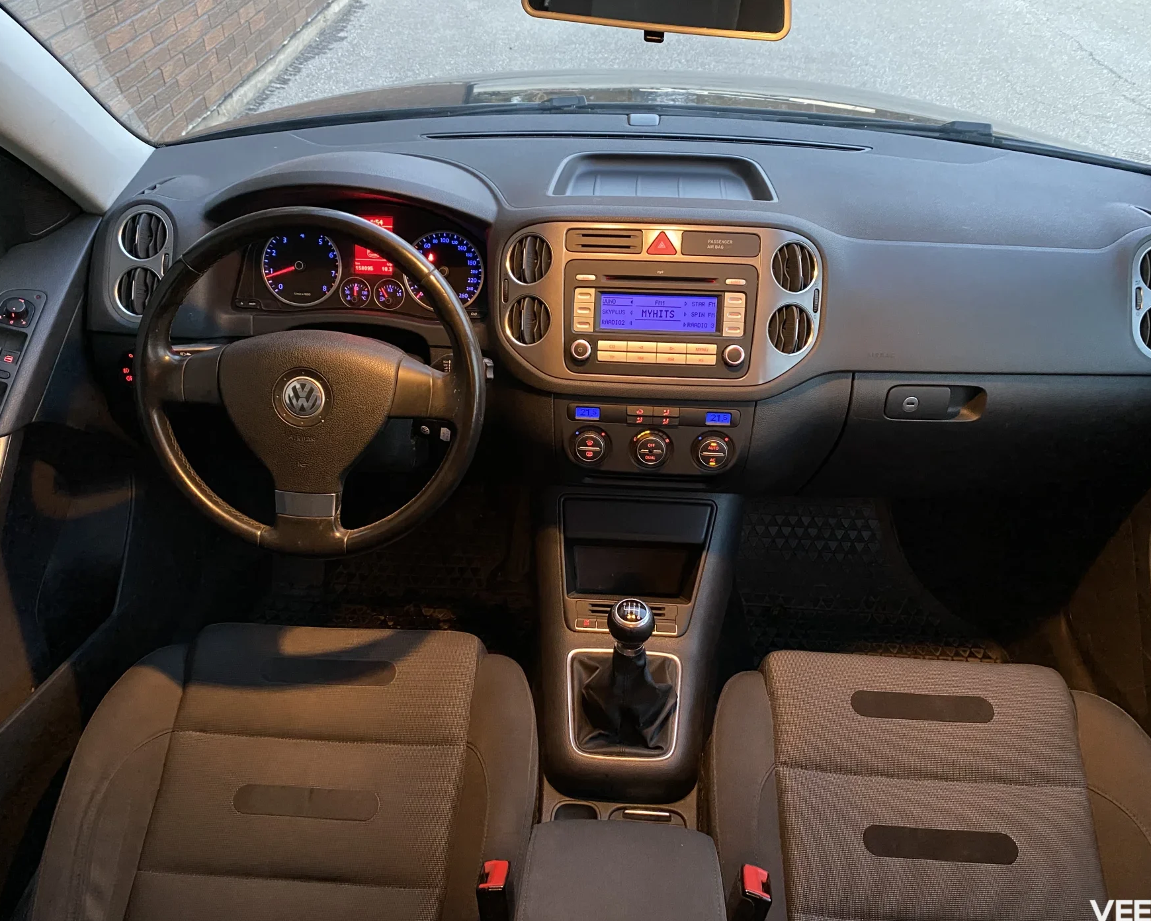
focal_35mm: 28
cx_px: 576
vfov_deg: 51.5
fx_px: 954
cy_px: 455
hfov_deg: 62.2
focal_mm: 4.25
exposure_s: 1/30
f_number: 1.8
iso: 800
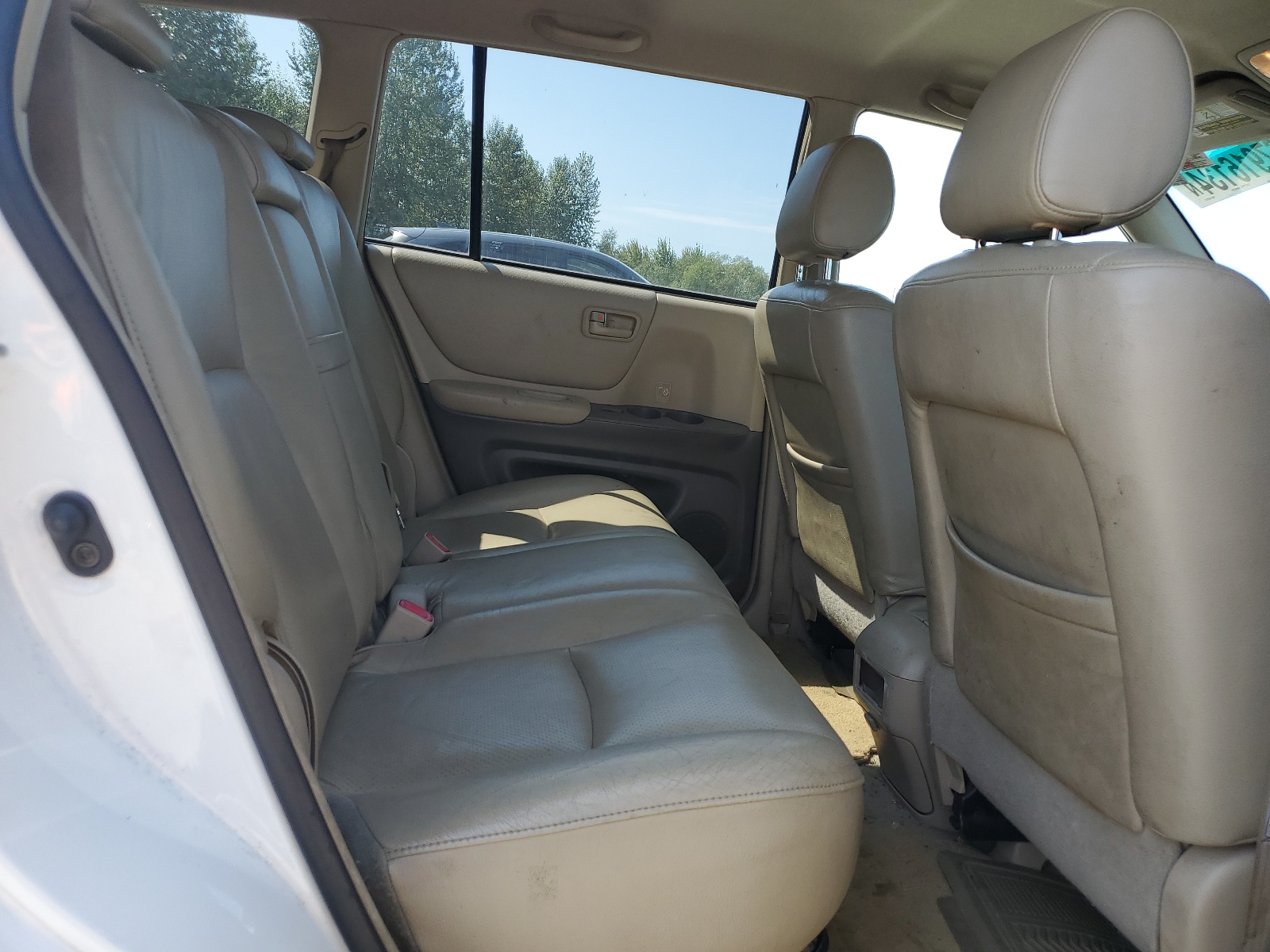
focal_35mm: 26
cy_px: 476
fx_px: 954
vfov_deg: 53.1
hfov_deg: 67.3
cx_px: 635
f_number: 1.5
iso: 50
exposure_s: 1/625
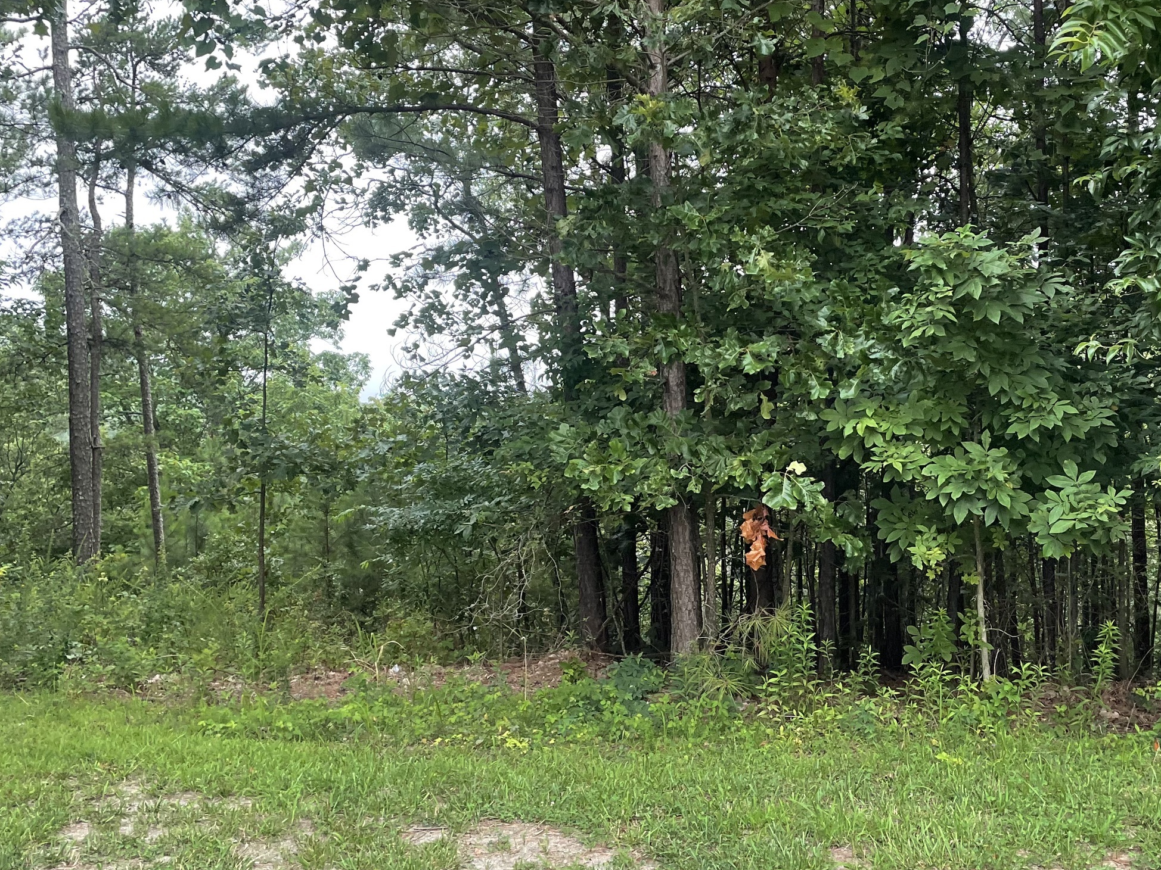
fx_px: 1375
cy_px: 389
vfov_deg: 35.1
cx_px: 706
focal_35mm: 41
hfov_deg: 45.5
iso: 125
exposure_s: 1/121
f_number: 1.6
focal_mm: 4.2
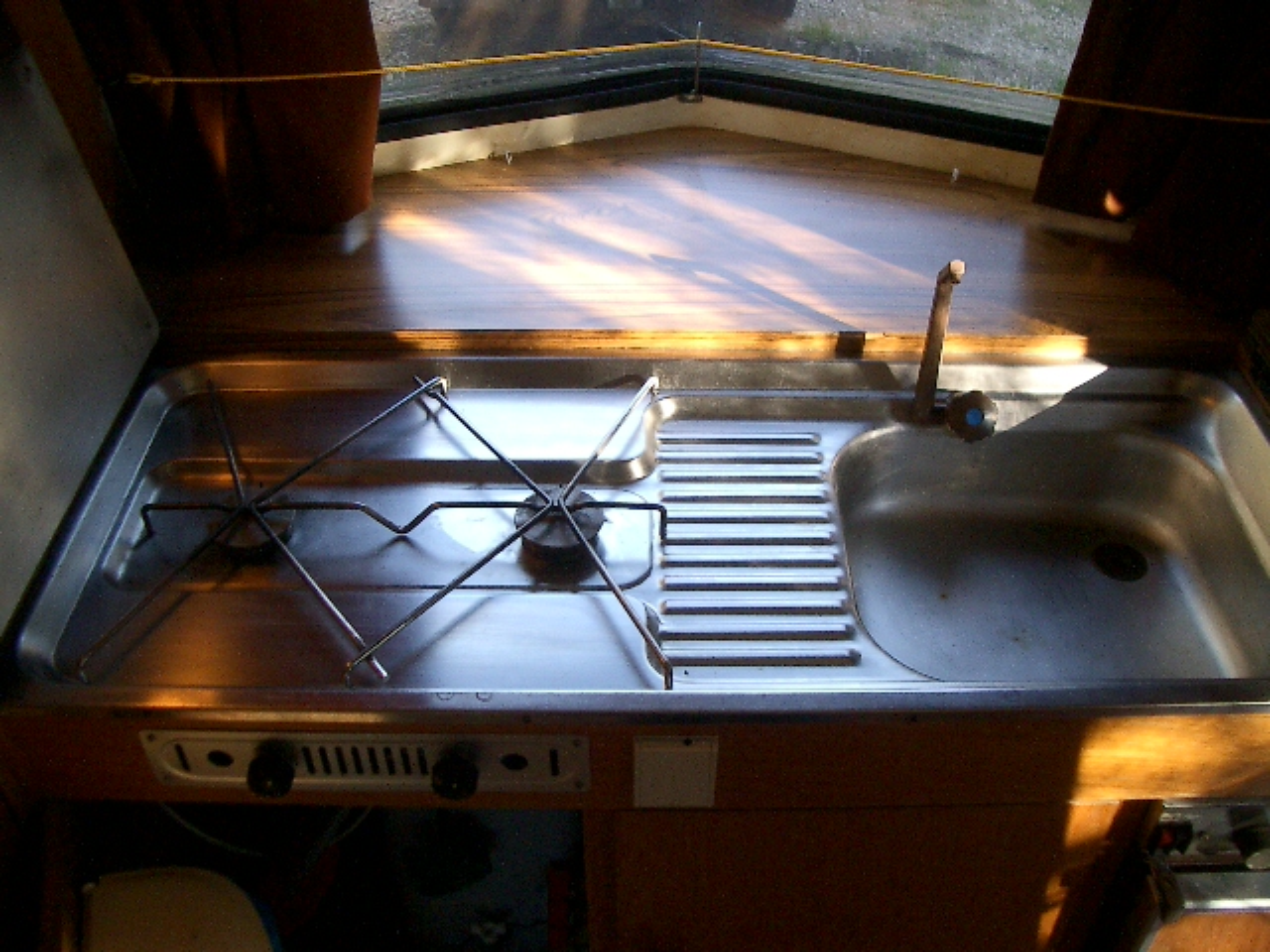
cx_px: 635
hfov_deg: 52.6
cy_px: 476
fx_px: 1284
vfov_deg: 40.7
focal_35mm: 35
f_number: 2.6
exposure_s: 1/60
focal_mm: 5.8
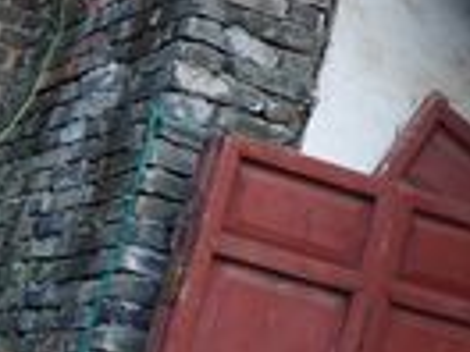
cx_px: 805
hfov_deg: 13.3
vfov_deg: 10.9
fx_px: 1847
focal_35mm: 136
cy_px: 103
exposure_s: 1/60
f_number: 3.5
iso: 320
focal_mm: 15
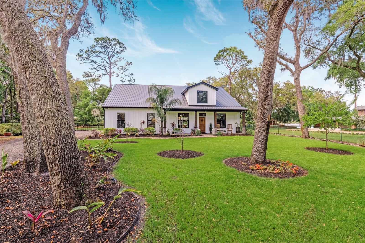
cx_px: 182
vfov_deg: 72.0
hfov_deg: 95.0
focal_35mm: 16
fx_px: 167
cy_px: 122
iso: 250
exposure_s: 1/2000
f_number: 9
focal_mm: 11
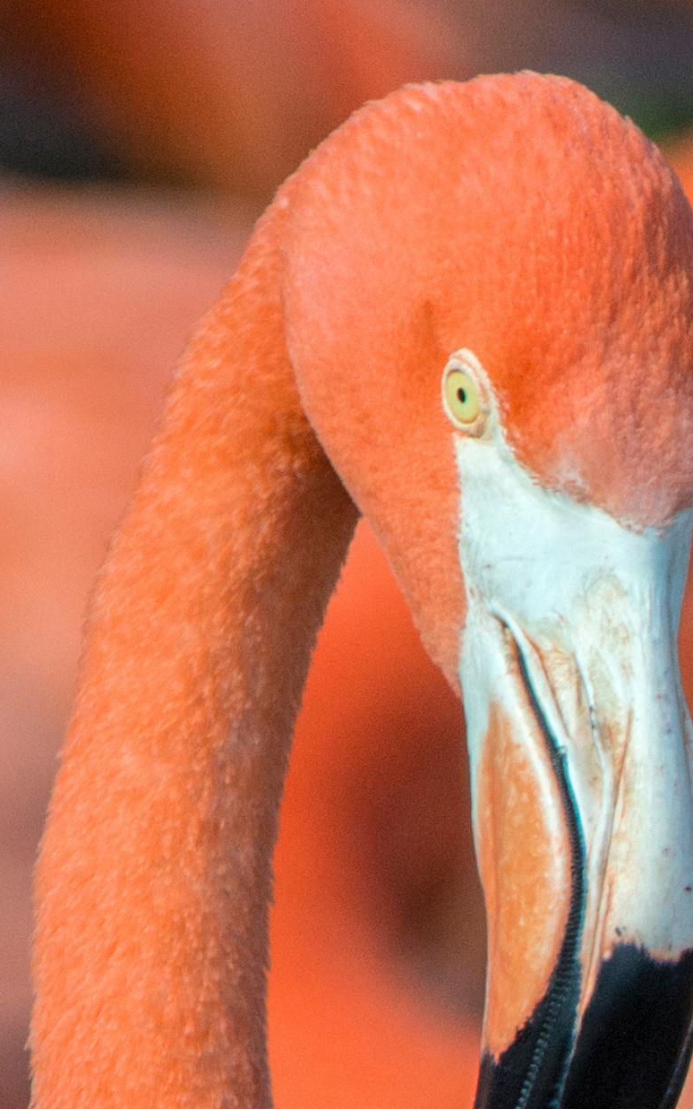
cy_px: 1233
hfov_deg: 0.3
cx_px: 1558
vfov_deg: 0.4
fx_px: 155679
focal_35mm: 5153
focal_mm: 850
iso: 800
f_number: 13
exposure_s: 1/500
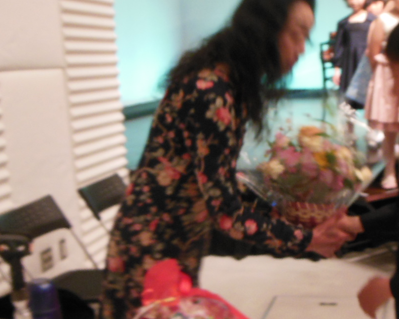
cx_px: 297
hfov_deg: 33.0
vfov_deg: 27.1
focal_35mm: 56
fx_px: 661
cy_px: 186
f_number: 3.3
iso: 400
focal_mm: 5.2
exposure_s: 1/13
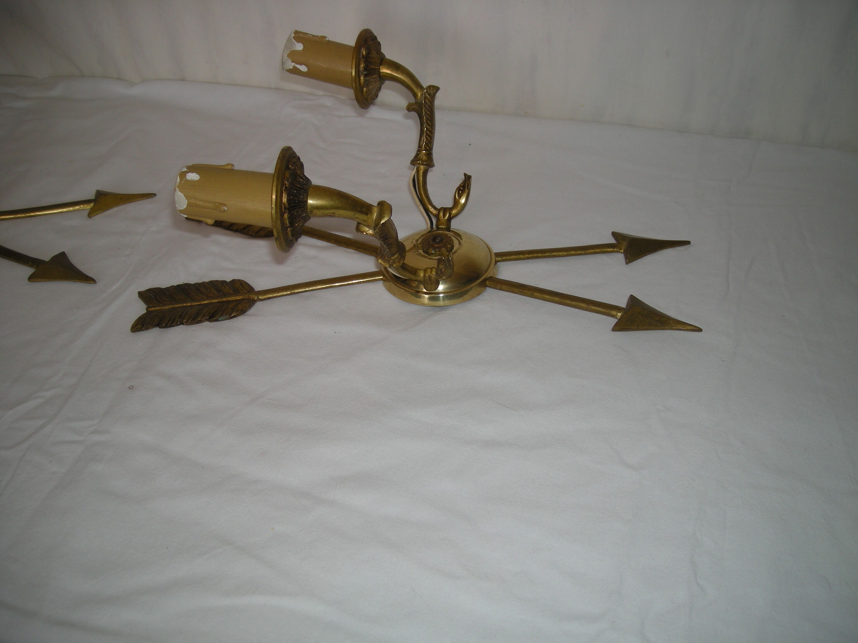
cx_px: 429
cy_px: 322
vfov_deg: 40.7
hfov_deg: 52.6
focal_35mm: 35
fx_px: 868
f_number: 2.8
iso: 50
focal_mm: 5.7
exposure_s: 1/51.8
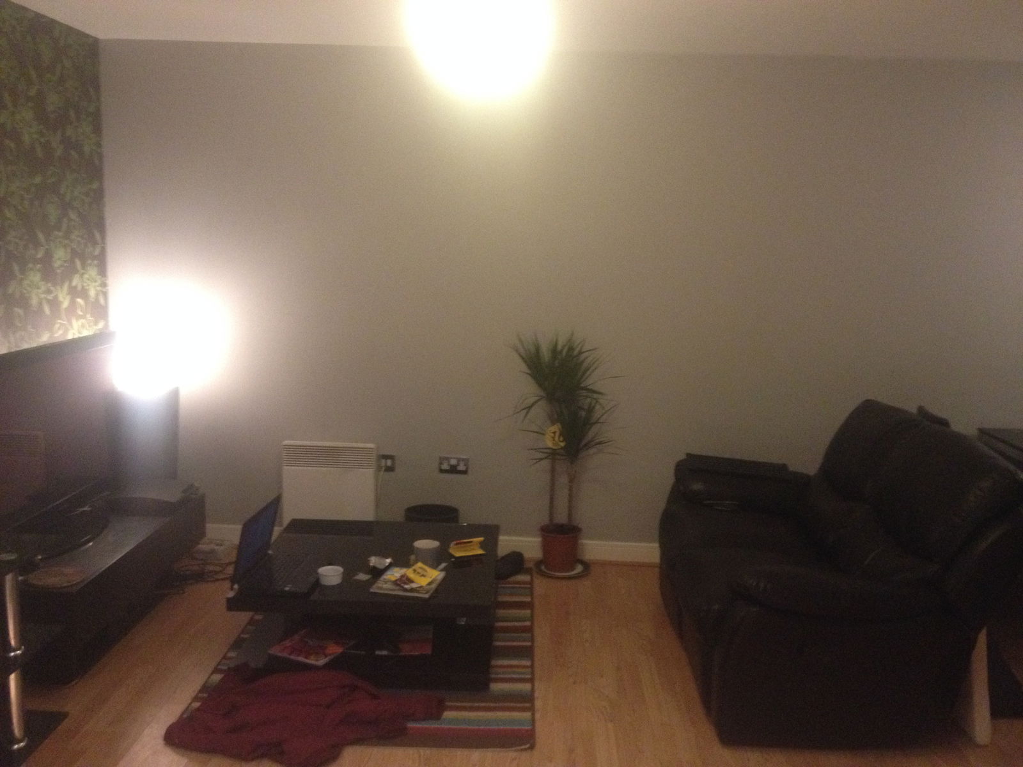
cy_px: 384
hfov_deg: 52.6
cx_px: 512
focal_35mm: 35
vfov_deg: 40.7
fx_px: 1034
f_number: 2.4
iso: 400
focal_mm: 4.28
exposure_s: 1/20
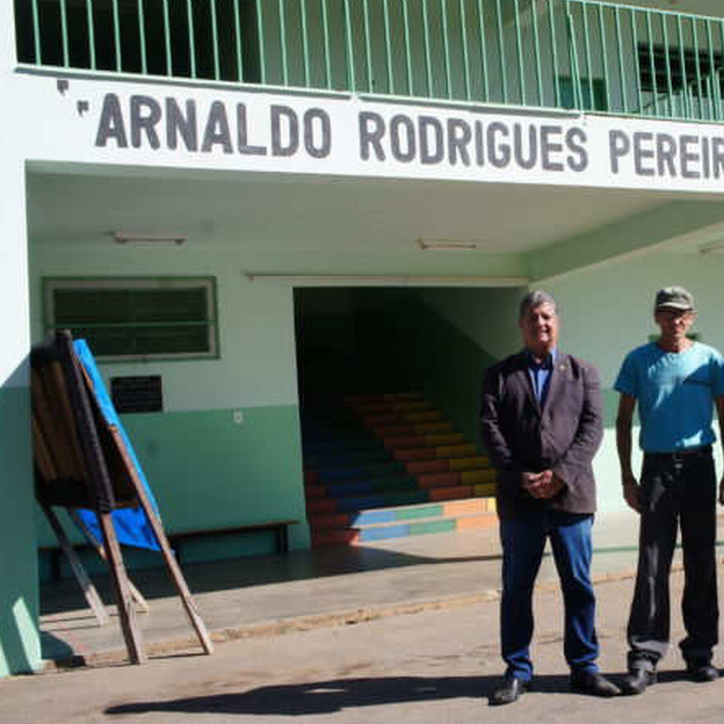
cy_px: 359
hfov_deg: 35.2
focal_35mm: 47
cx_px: 548
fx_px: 1112
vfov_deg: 36.1
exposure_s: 1/160
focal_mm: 24
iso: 200
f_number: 13
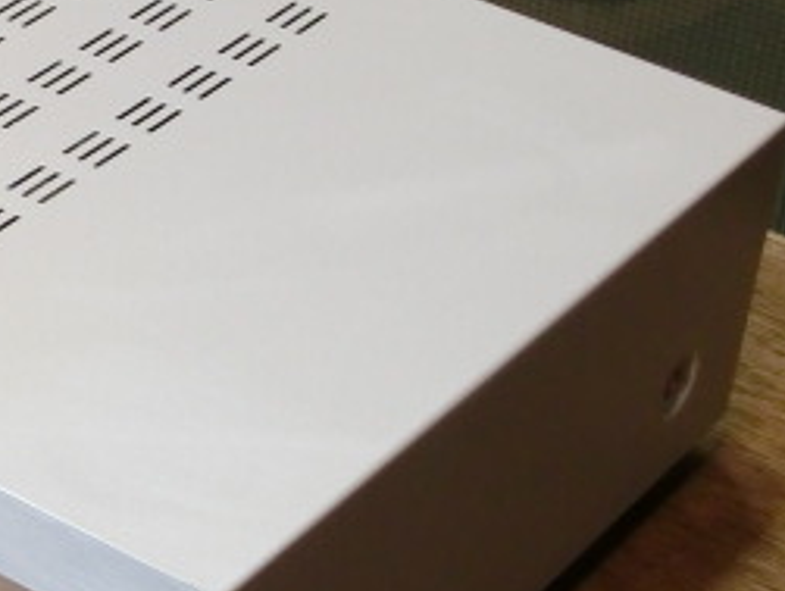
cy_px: 275
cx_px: -166
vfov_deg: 10.6
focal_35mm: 140
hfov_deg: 13.7
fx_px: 3179
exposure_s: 1/40
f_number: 3.6
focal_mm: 9.8
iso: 400
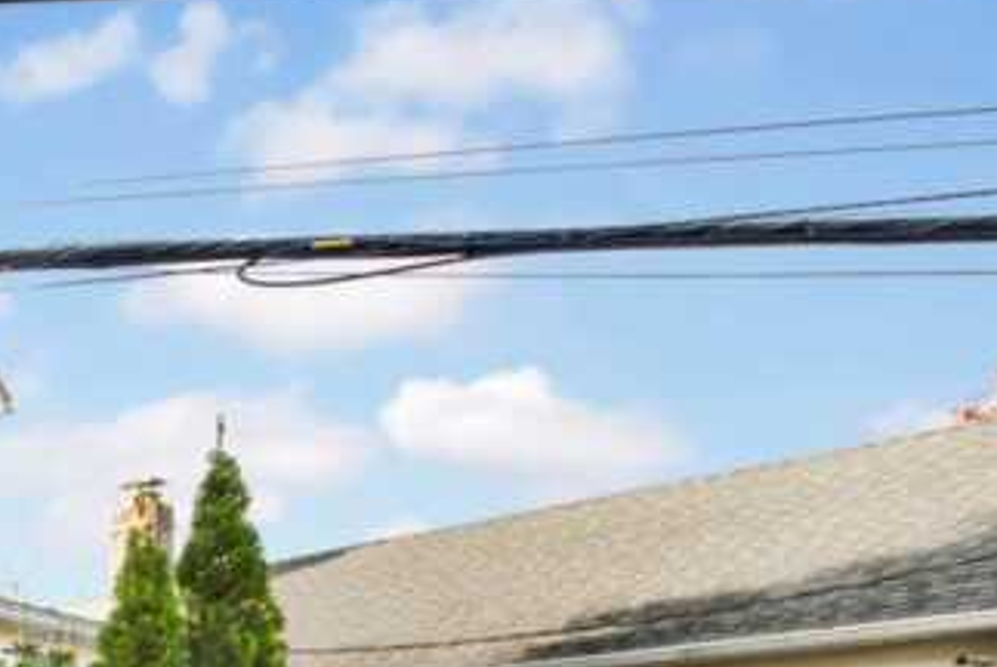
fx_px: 1053
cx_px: -426
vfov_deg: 29.8
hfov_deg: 31.5
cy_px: 811
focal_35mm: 38
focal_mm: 8
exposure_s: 1/60
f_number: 8
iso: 100
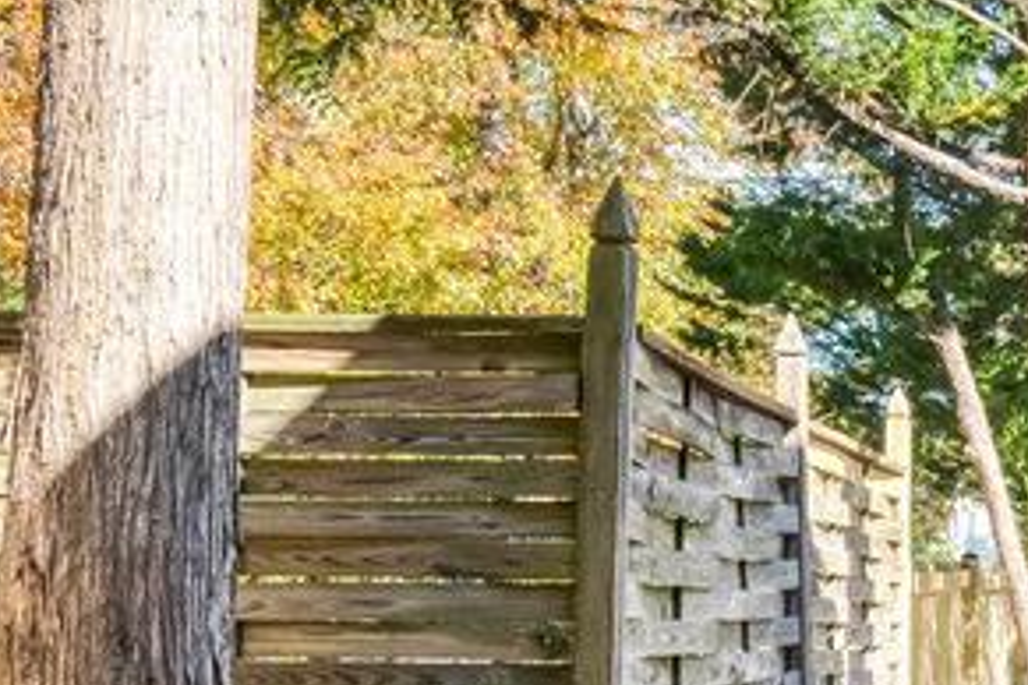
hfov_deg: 20.0
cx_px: 1014
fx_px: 2827
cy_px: 542
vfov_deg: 13.8
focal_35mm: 99
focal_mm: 20
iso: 400
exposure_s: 1/400
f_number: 8
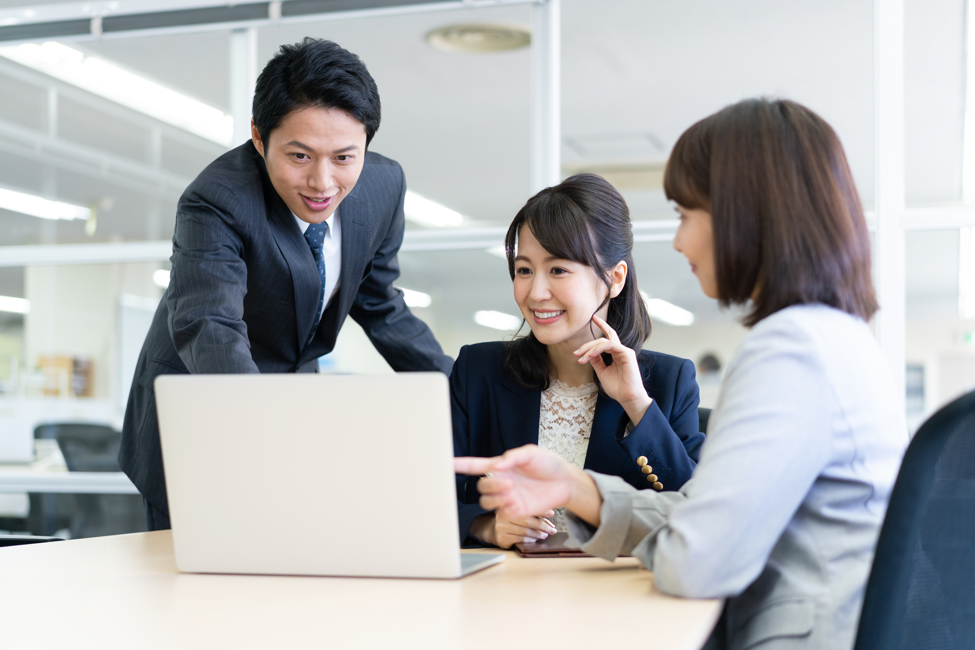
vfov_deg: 24.6
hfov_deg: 36.2
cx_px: 488
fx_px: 1490
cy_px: 325
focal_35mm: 55
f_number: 2.2
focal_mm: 55
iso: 400
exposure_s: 1/200
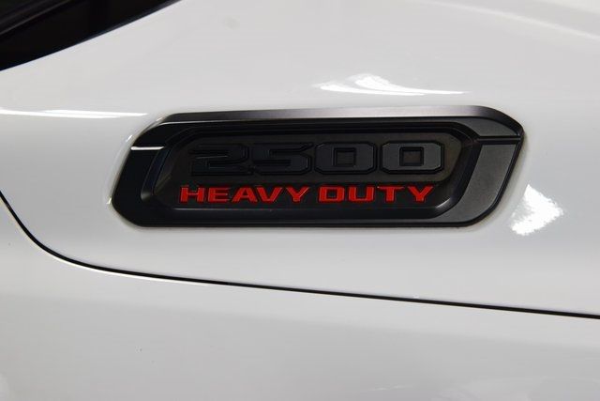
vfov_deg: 25.1
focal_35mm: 54
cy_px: 200
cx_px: 300
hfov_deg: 36.9
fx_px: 900
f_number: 8
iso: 1100
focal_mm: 36
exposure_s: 1/60
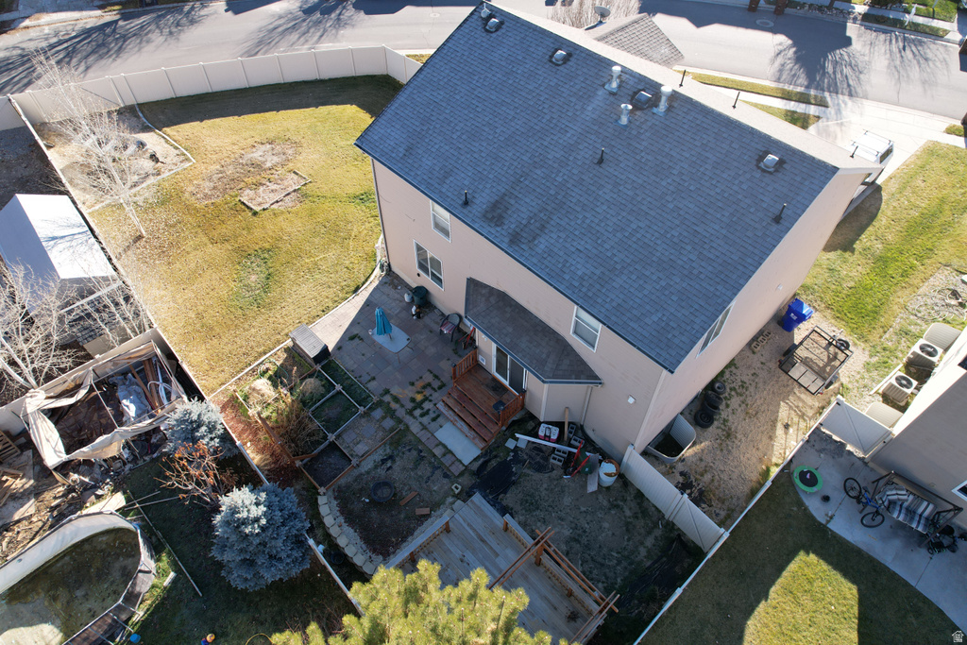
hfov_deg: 78.6
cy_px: 322
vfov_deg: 57.2
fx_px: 591
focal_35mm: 22
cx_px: 484
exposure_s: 1/640
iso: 140
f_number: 2.8
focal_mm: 8.38
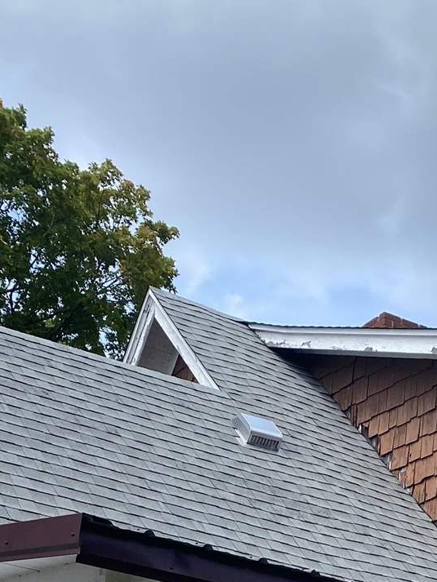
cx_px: 417
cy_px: 907
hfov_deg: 17.2
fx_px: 1413
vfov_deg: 19.7
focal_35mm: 84
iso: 32
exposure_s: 1/2028
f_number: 1.8
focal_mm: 4.25
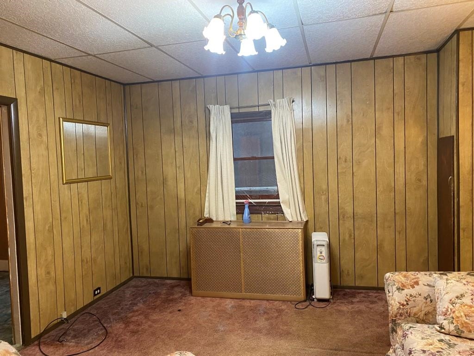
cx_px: 237
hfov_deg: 67.3
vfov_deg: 53.1
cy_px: 178
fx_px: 356
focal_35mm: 26
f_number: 1.8
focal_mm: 4.25
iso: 400
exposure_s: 1/60
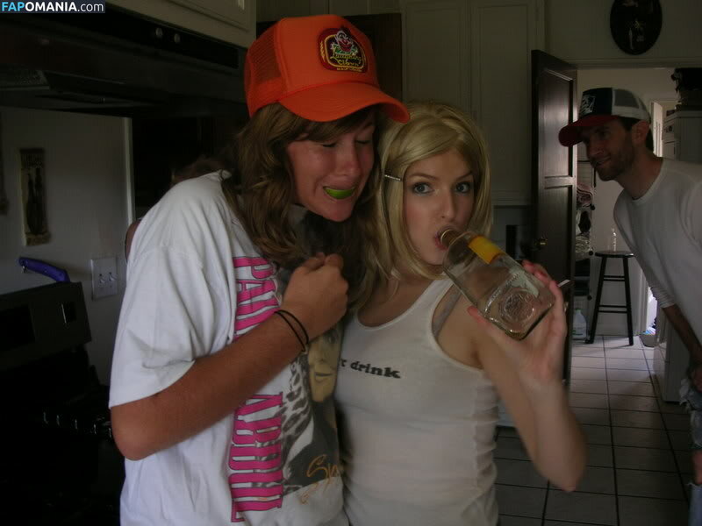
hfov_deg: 52.6
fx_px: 710
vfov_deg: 40.7
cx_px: 351
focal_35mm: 35
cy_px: 263
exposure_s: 1/30
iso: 86
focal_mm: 5.8
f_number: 3
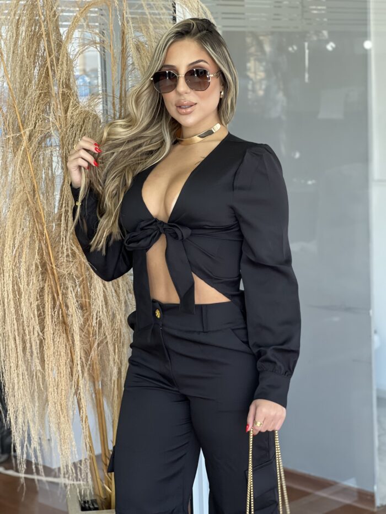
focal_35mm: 77
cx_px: 193
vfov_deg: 25.3
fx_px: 1145
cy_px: 257
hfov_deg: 19.1
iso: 125
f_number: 2.8
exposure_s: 1/40
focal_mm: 9
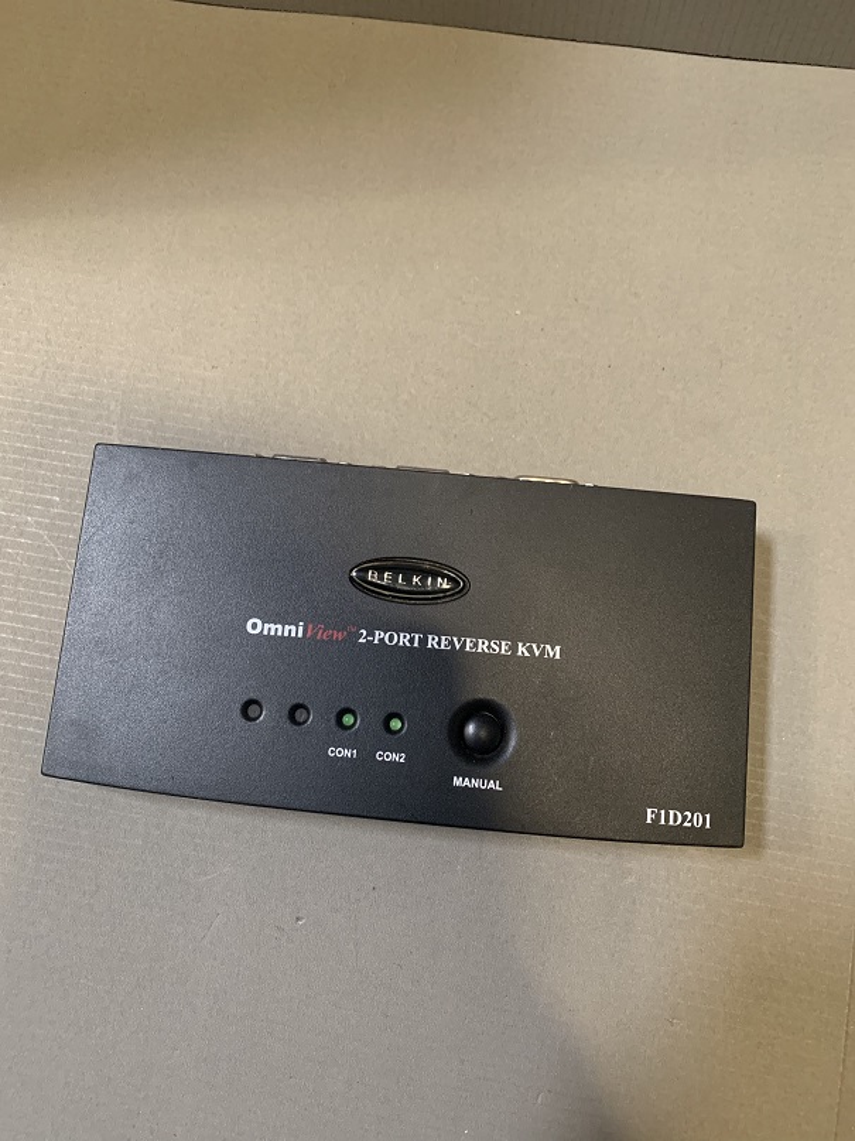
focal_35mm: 26
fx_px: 856
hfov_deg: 53.1
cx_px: 428
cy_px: 570
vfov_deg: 67.3
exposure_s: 1/39
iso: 400
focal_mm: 4.25
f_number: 1.8
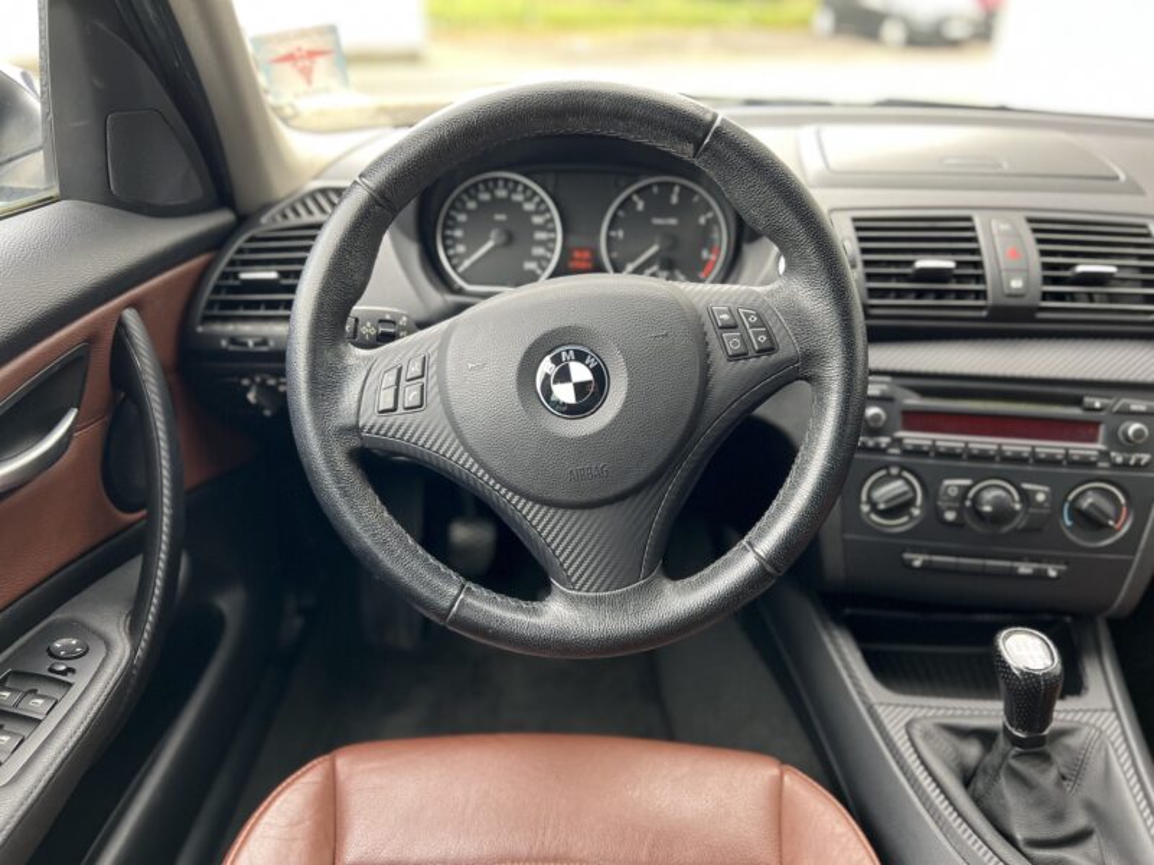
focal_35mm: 26
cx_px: 577
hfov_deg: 67.3
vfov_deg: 53.1
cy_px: 432
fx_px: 867
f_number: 1.5
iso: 125
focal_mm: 5.7
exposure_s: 1/75
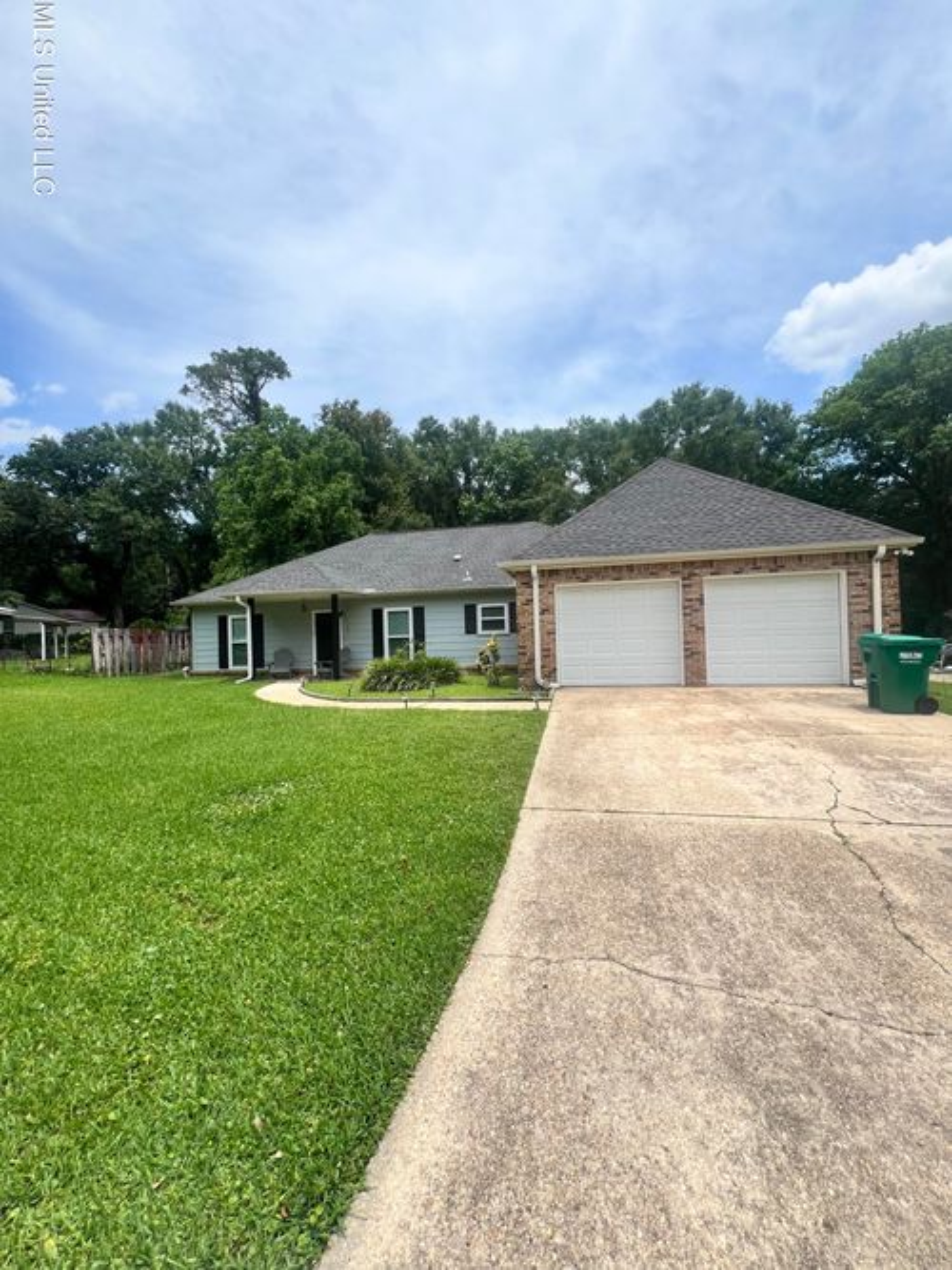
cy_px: 635
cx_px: 476
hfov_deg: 89.9
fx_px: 477
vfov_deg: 106.2
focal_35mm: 13
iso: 32
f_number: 1.8
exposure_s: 1/1410
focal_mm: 1.57
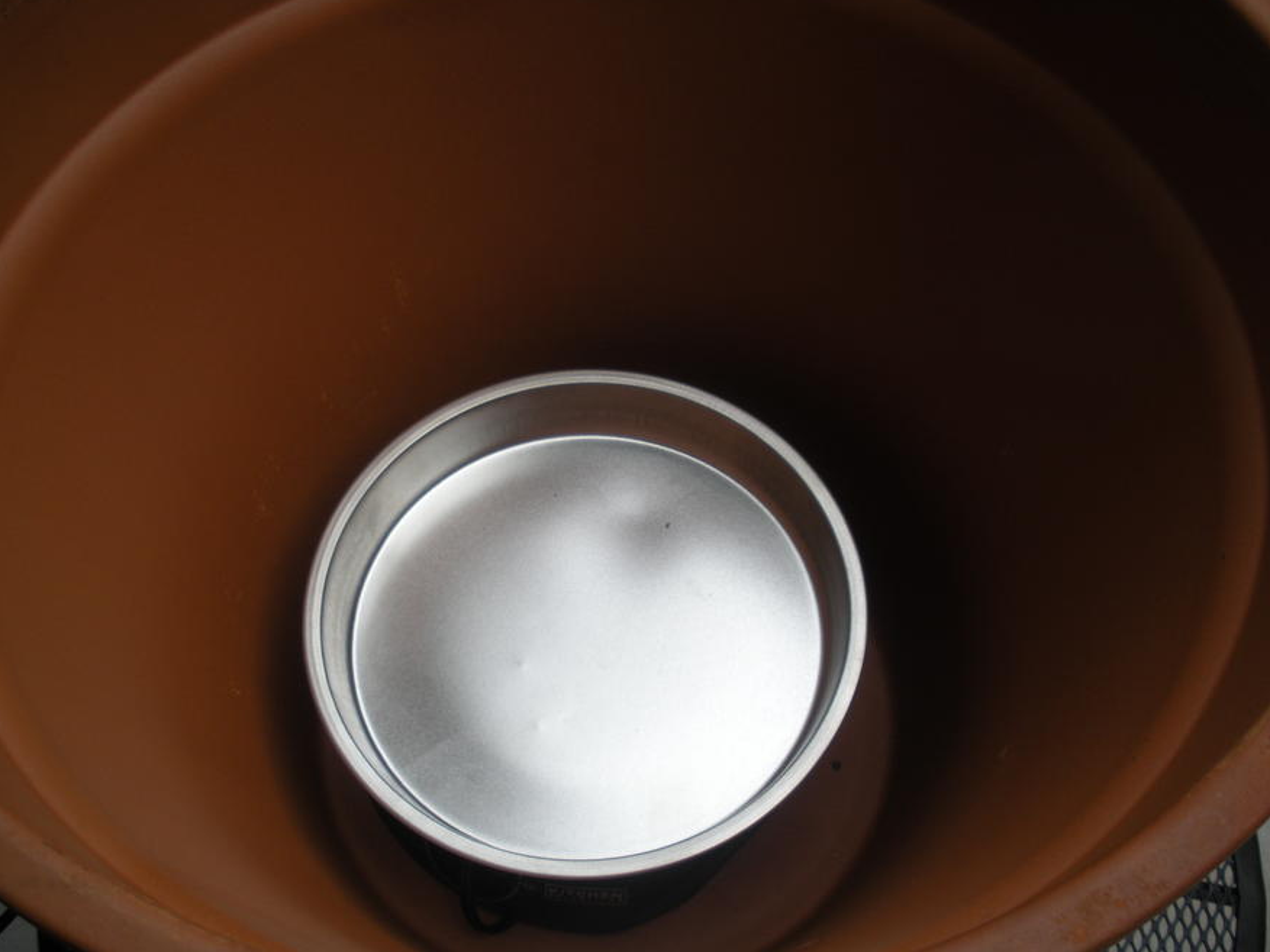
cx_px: 625
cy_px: 480
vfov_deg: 38.7
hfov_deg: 50.1
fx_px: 1357
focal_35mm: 37
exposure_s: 1/130
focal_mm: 6.3
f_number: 3.5
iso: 64
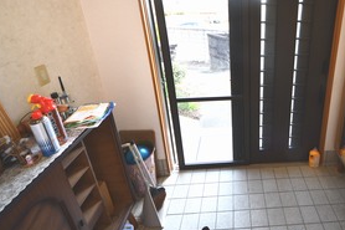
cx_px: 244
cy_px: 60
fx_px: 182
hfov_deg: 82.3
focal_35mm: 19
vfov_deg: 61.3
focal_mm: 8
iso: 400
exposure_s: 1/60
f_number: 4.5
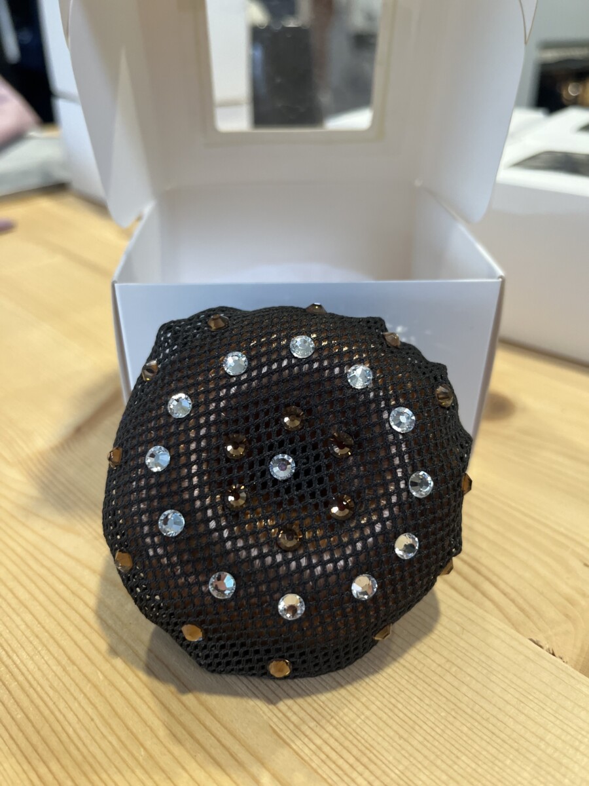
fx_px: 590
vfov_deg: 67.3
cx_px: 294
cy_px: 393
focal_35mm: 26
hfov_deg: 53.1
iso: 250
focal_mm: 5.1
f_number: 1.6
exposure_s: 1/50
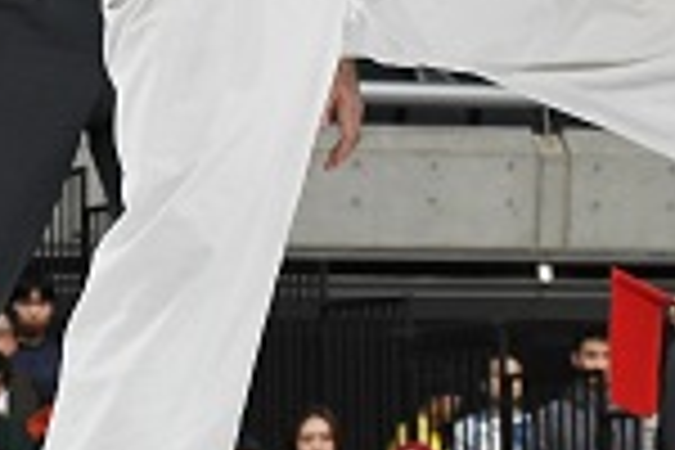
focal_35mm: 351
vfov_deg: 3.9
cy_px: -79
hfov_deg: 5.9
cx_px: 675
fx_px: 6581
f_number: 7.1
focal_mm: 70
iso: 3200
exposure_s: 1/640
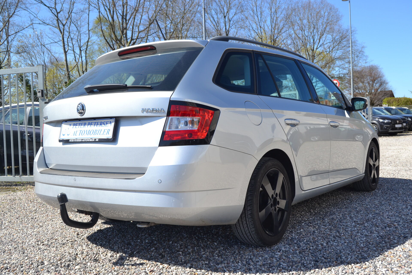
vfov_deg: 36.9
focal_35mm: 36
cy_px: 138
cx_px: 206
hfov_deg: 53.1
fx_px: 412
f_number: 8
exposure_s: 1/250
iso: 100
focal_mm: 24
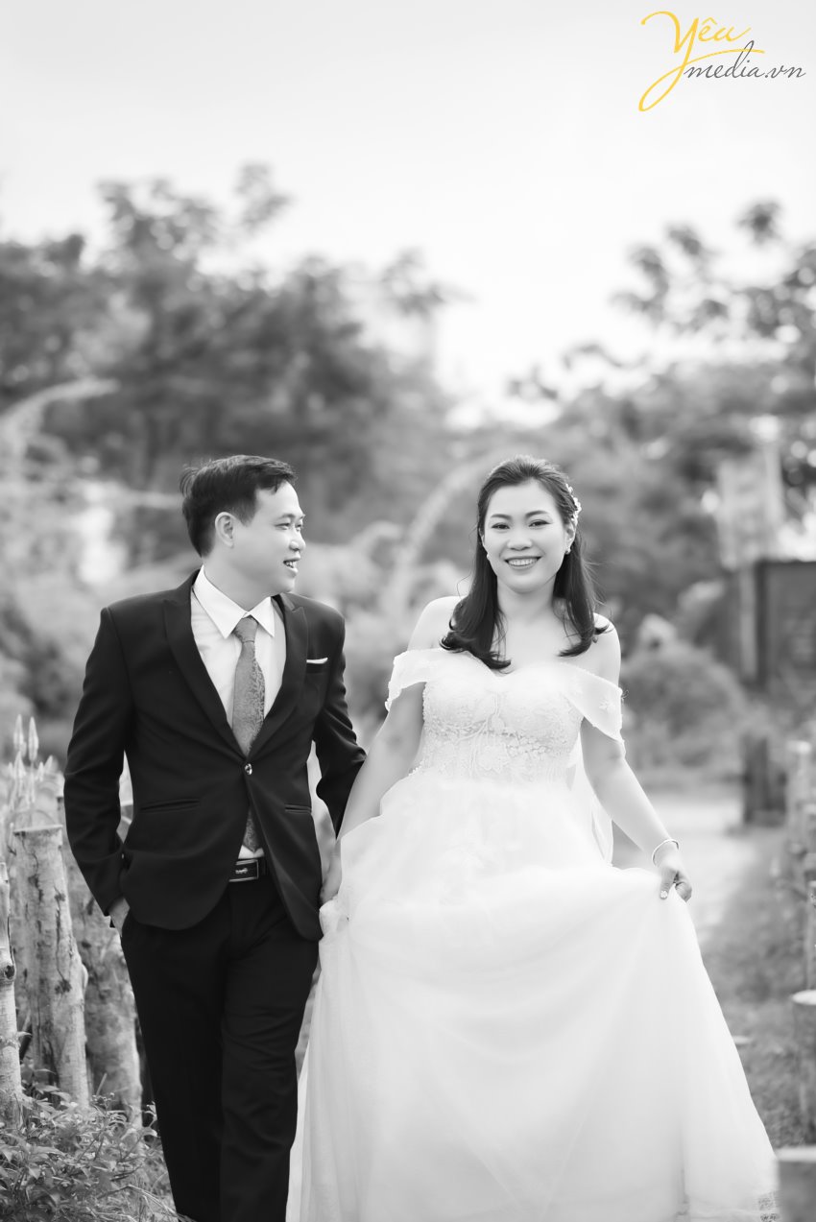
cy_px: 611
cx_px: 408
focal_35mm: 85
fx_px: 2887
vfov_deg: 23.9
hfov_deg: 16.1
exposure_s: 1/1000
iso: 100
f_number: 2.5
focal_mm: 85
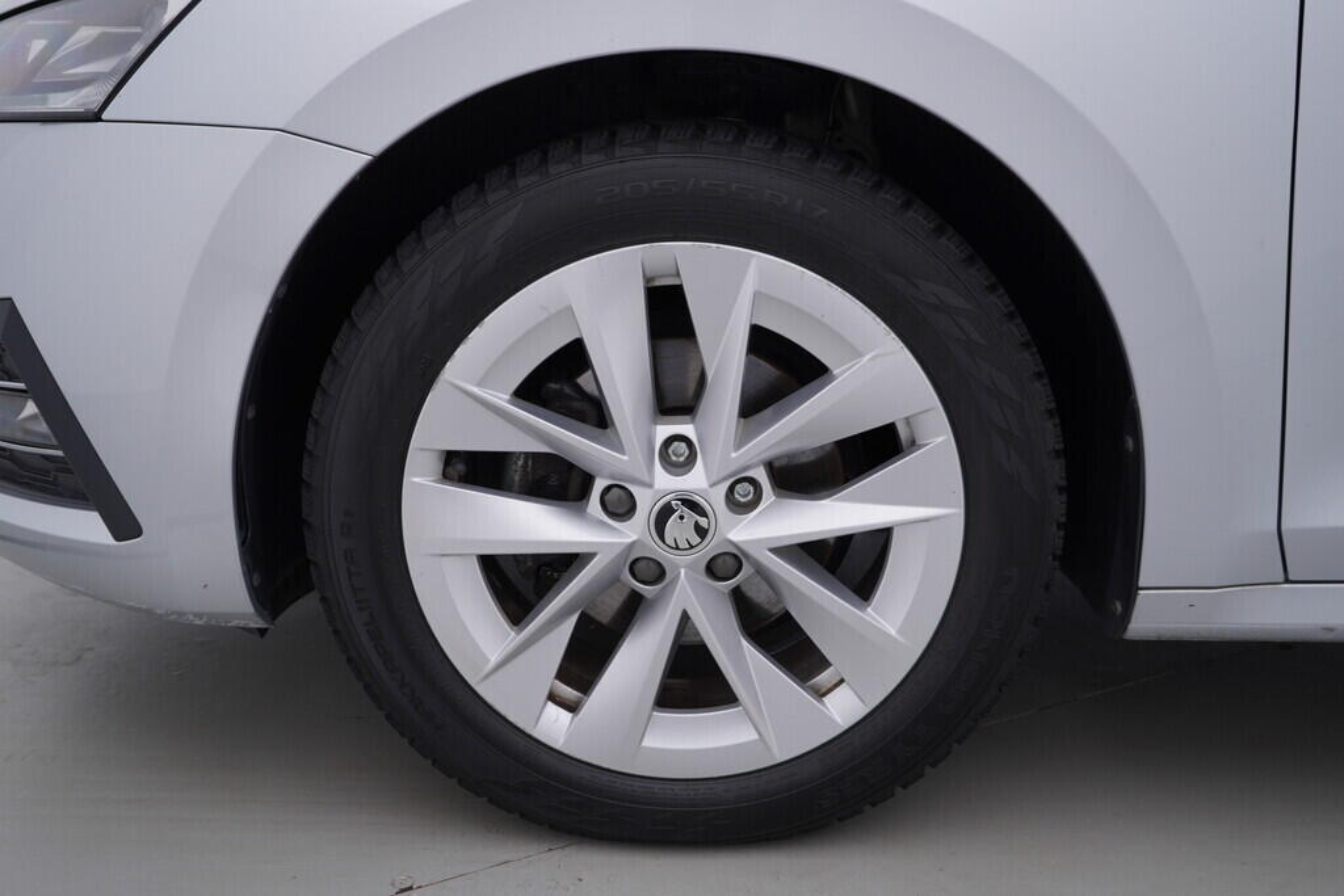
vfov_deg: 36.9
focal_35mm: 36
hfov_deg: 53.1
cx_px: 672
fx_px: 1344
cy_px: 448
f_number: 4
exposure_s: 1/80
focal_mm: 24
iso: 125
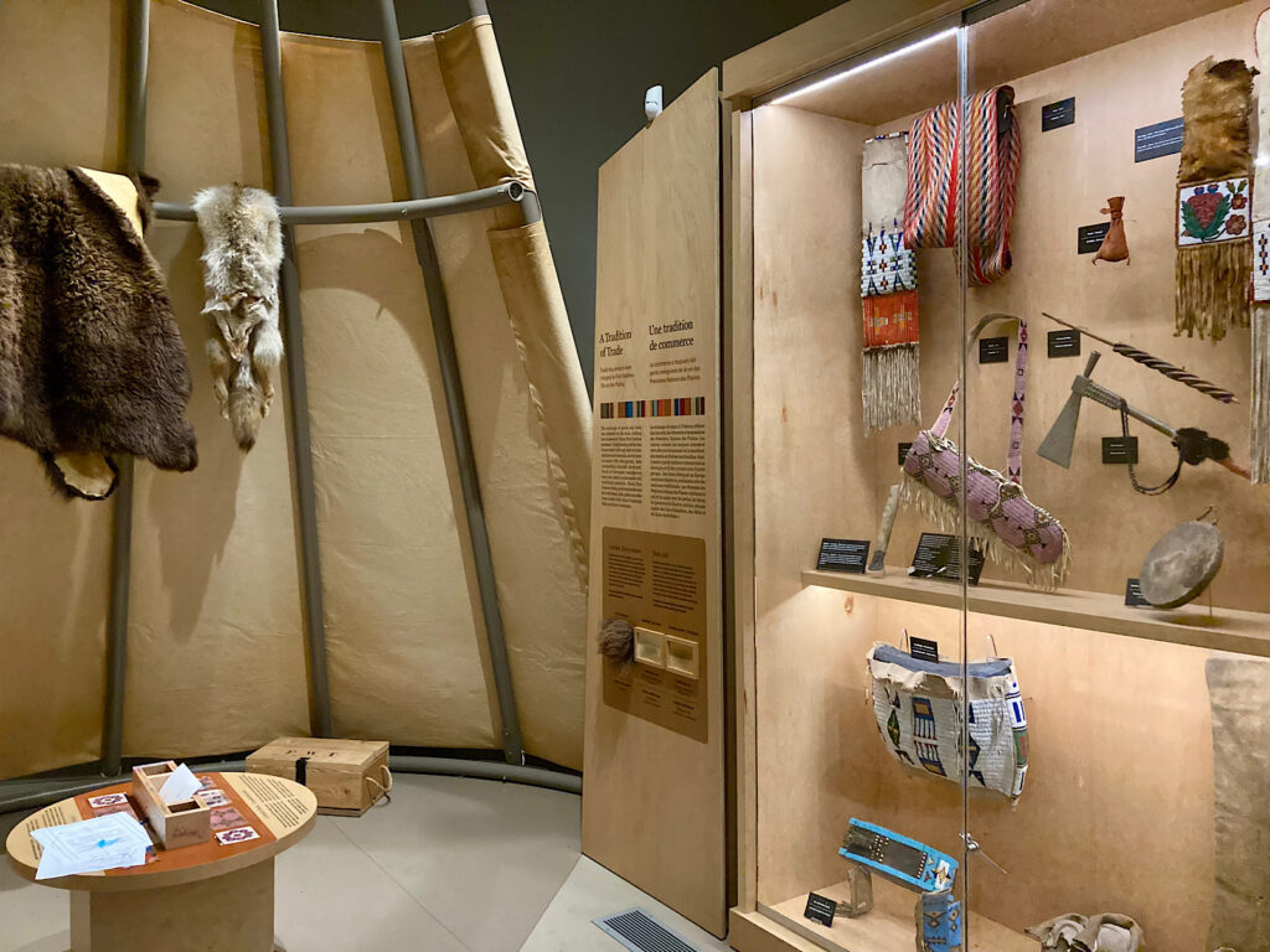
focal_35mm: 28
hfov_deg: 63.4
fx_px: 1027
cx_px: 635
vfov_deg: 49.7
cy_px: 476
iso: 500
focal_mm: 3.99
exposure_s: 1/27
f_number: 1.8
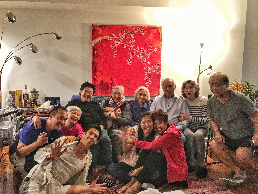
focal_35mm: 29
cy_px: 97
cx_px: 129
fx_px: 216
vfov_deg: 48.2
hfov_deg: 61.7
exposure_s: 1/17
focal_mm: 4.15
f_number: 2.2
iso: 200
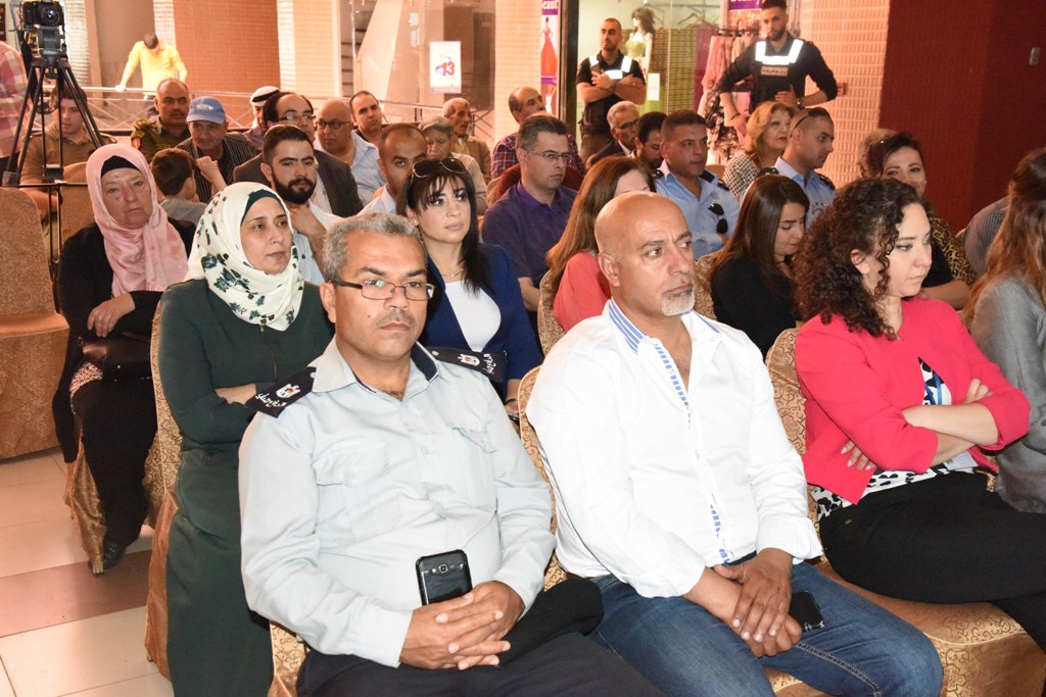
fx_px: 1279
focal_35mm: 44
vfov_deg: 30.5
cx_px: 523
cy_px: 348
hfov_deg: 44.5
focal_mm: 44
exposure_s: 1/200
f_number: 10
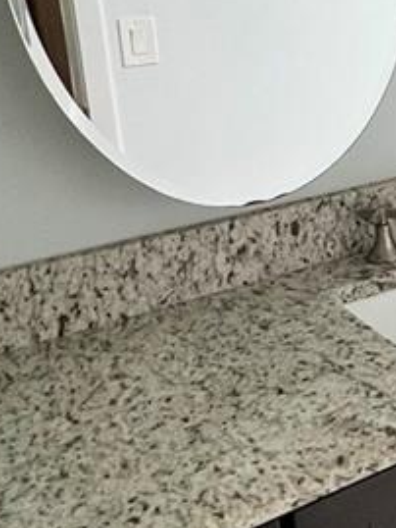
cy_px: 67
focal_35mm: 58
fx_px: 884
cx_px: 727
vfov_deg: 31.8
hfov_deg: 18.9
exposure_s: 1/99
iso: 100
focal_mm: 1.57
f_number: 1.8
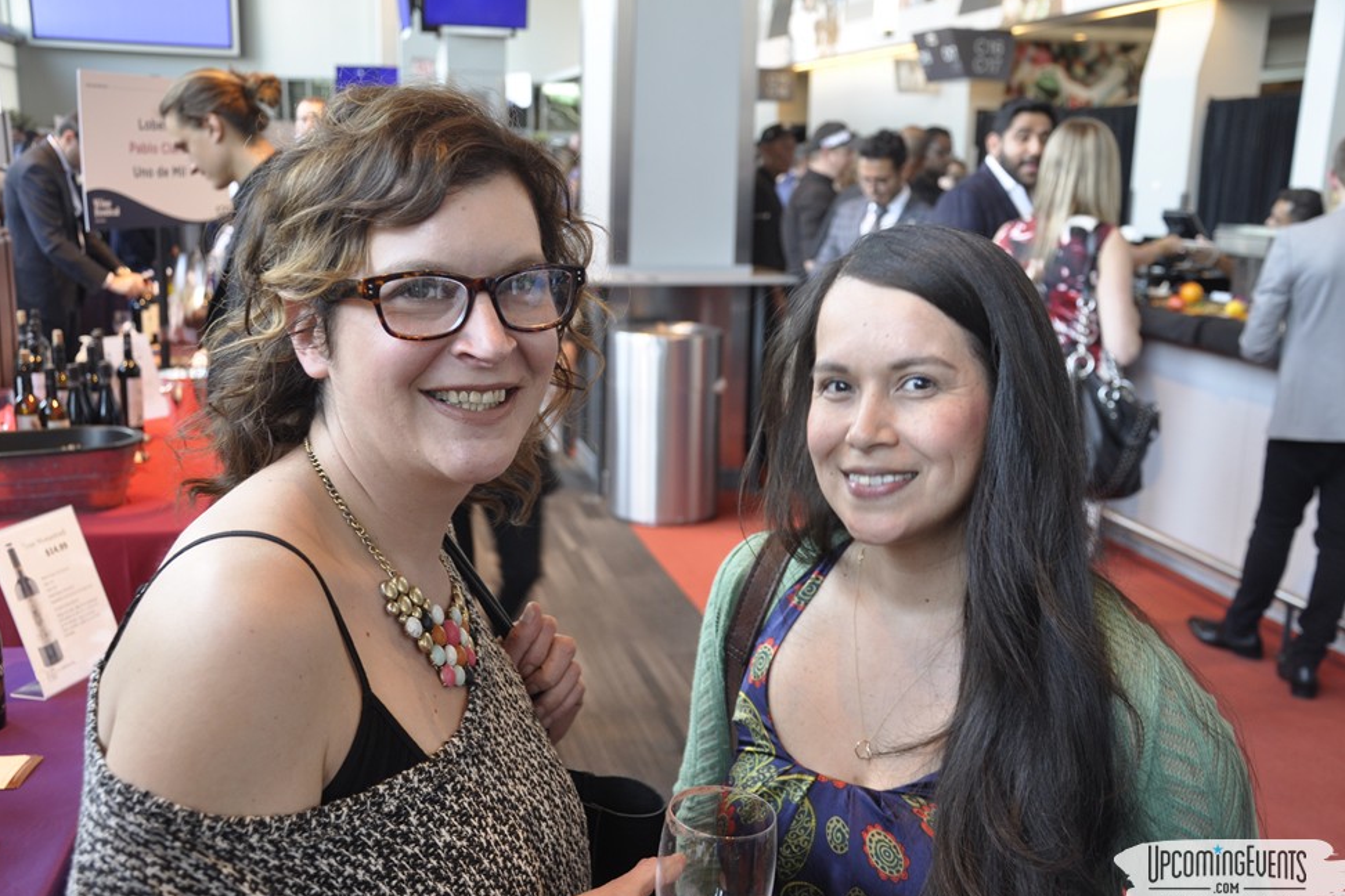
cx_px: 656
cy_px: 455
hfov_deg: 50.1
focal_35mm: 39
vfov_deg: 34.6
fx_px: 1439
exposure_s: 1/13
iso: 400
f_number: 5
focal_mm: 25
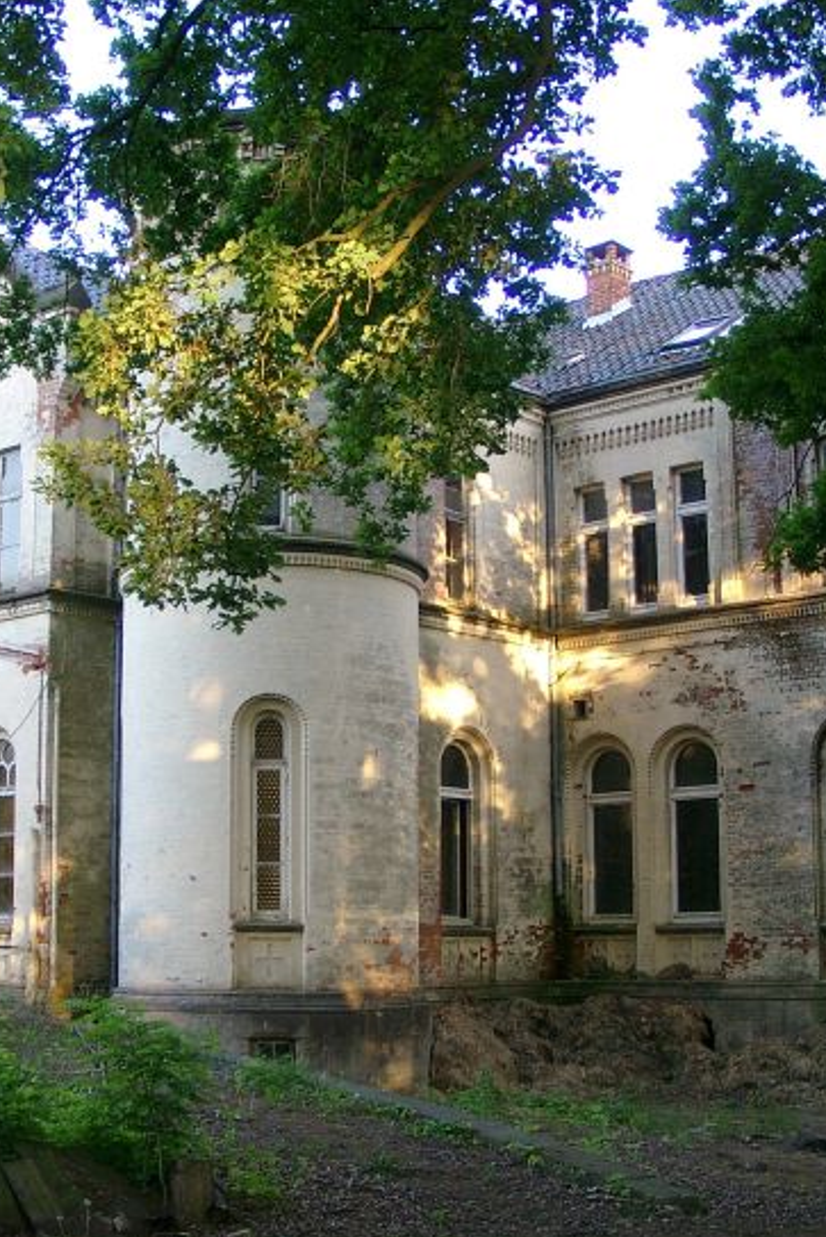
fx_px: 1788
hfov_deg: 26.0
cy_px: 644
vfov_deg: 38.2
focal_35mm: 52
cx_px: 364
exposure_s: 1/85.2
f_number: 2
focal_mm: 7.13
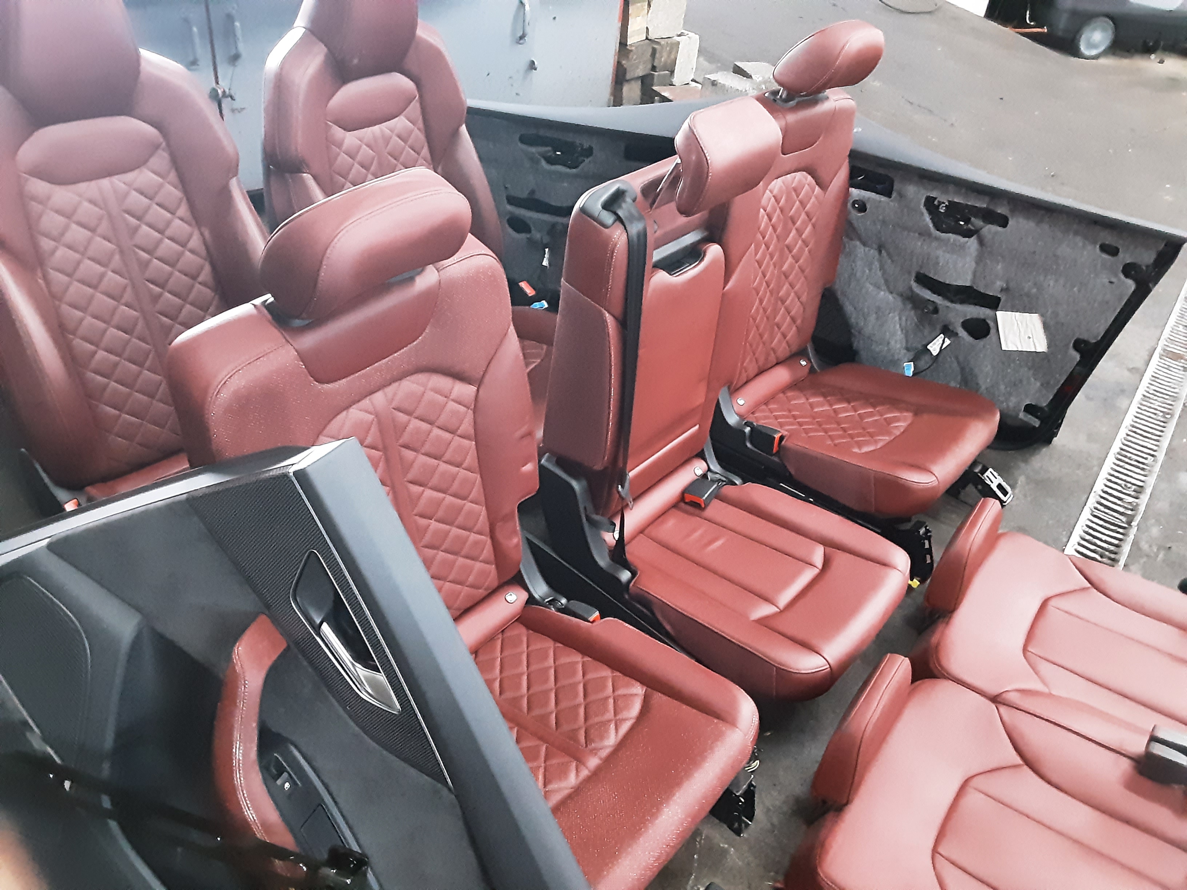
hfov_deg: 65.3
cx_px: 594
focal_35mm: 27
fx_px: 926
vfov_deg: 51.4
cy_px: 445
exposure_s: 1/20
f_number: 1.9
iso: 800
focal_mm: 2.91
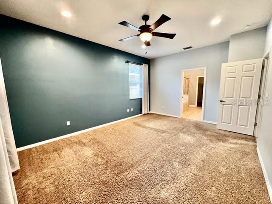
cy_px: 102
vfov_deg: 89.9
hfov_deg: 106.2
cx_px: 136
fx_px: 102
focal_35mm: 13
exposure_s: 1/60
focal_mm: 1.57
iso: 500
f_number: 1.8
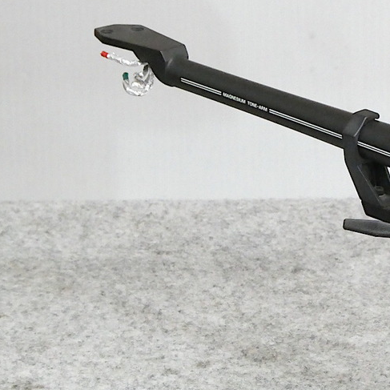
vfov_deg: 6.7
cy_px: 171
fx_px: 3352
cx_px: 381
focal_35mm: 263
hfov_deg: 6.6
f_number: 6.3
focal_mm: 27.1
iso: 1600
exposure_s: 1/60
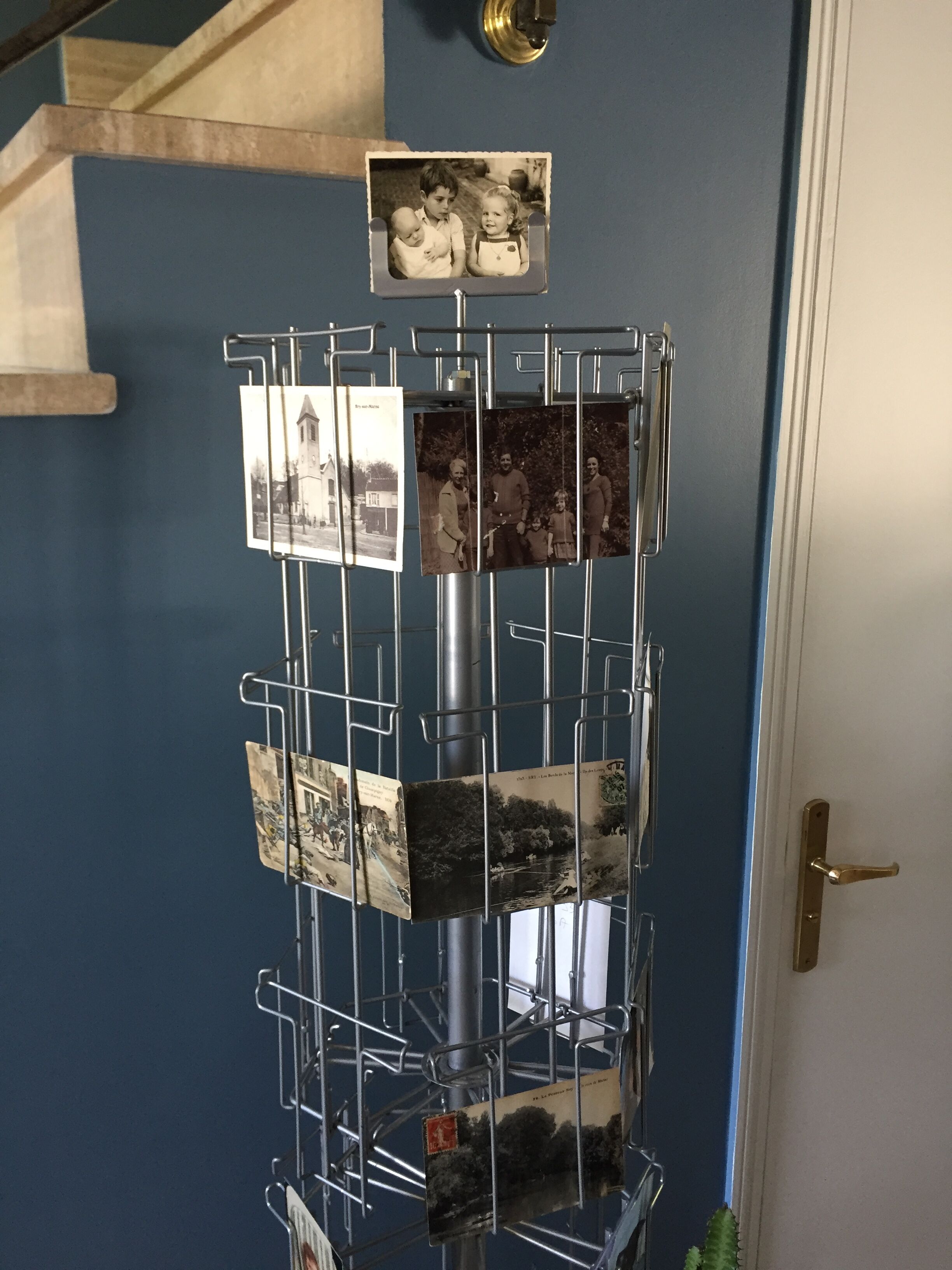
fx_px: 1063
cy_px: 635
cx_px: 476
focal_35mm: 29
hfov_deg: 48.2
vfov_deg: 61.7
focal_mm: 4.15
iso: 160
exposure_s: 1/33
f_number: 2.2
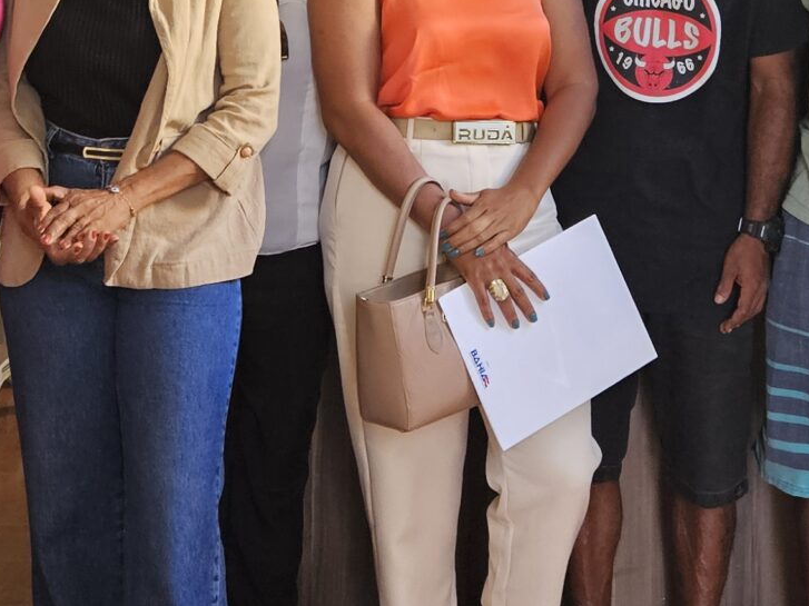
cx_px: 440
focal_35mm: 81
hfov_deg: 24.1
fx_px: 1893
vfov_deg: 17.4
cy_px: -112
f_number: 1.8
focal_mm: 5.4
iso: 250
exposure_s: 1/207
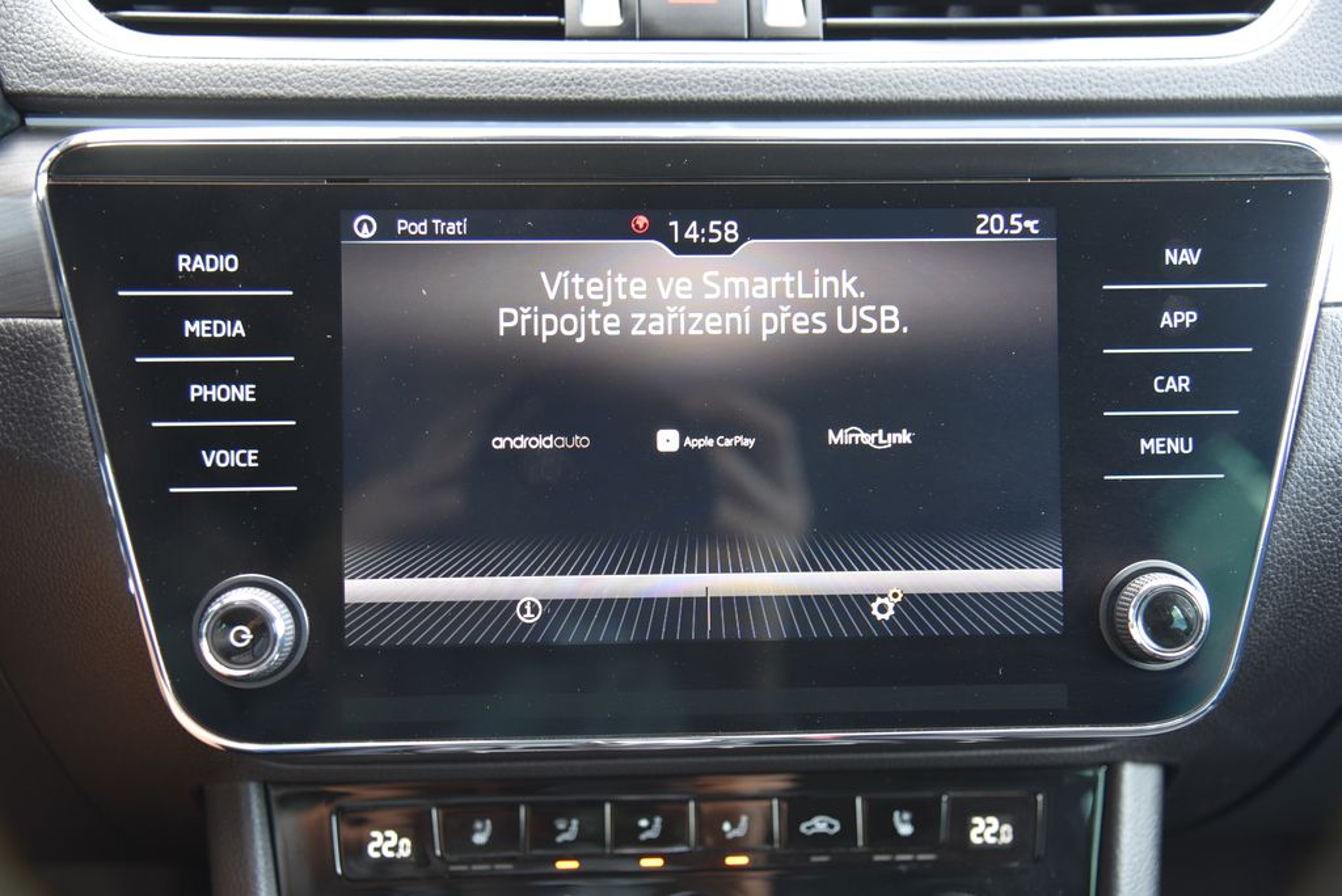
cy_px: 448
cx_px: 671
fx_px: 1716
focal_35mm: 46
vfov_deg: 29.3
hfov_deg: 42.7
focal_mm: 46
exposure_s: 1/20
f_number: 4
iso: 500
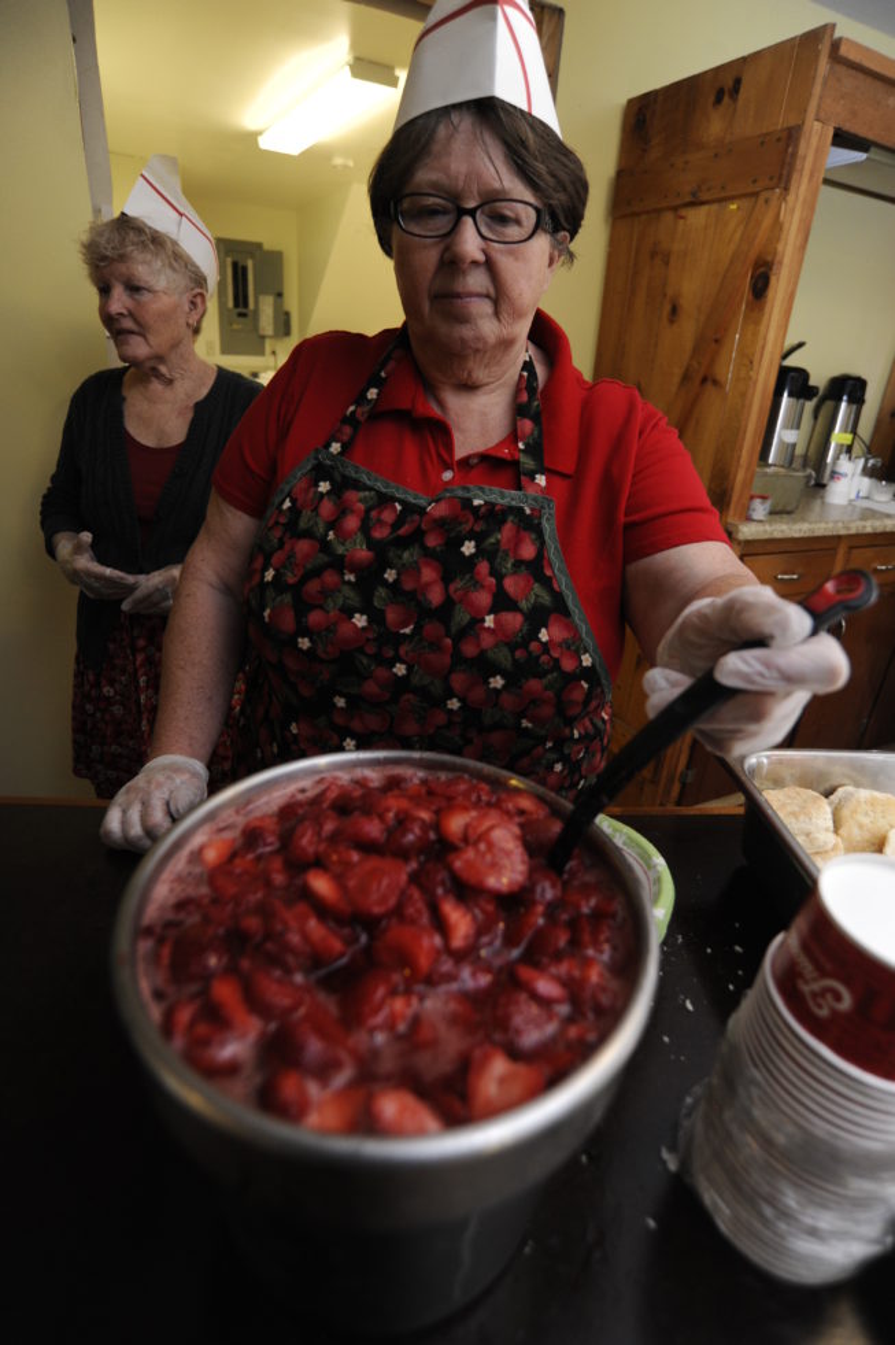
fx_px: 672
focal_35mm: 18
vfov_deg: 90.0
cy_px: 672
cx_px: 448
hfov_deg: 67.3
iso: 1250
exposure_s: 1/100
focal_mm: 18
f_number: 5
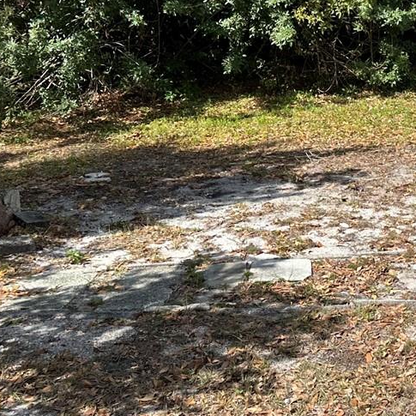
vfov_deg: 24.2
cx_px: 359
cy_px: 73
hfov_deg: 24.1
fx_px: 952
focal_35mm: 70
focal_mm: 6.86
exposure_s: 1/2732
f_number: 1.78
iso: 80
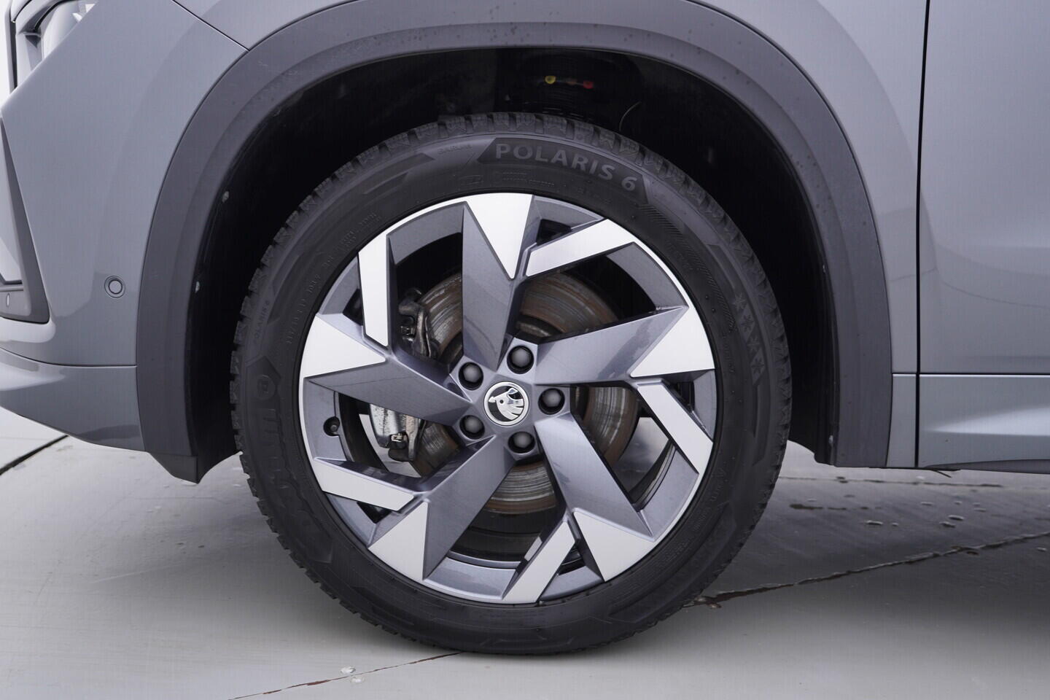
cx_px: 525
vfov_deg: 36.9
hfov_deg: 53.1
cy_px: 350
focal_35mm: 36
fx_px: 1050
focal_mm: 24
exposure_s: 1/50
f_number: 3.2
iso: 125
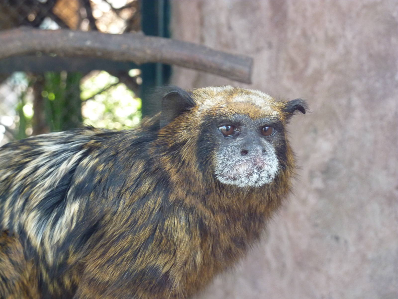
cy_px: 150
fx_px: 828
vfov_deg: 20.4
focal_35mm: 72
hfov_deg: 27.0
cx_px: 199
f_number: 4.1
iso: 250
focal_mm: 11.9
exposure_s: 1/40
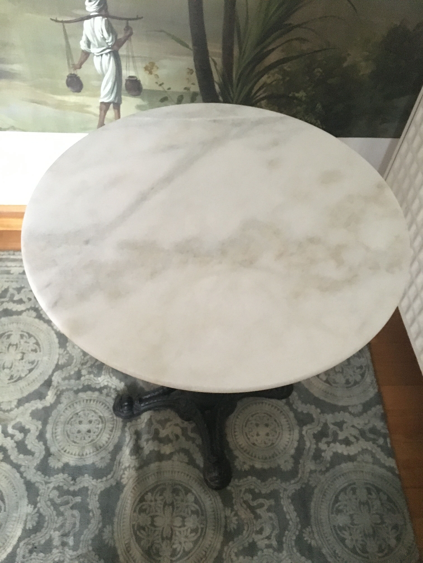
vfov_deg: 61.7
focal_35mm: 29
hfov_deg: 48.2
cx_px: 212
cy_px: 282
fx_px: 472
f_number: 2.2
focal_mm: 4.15
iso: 1000
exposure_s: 1/17
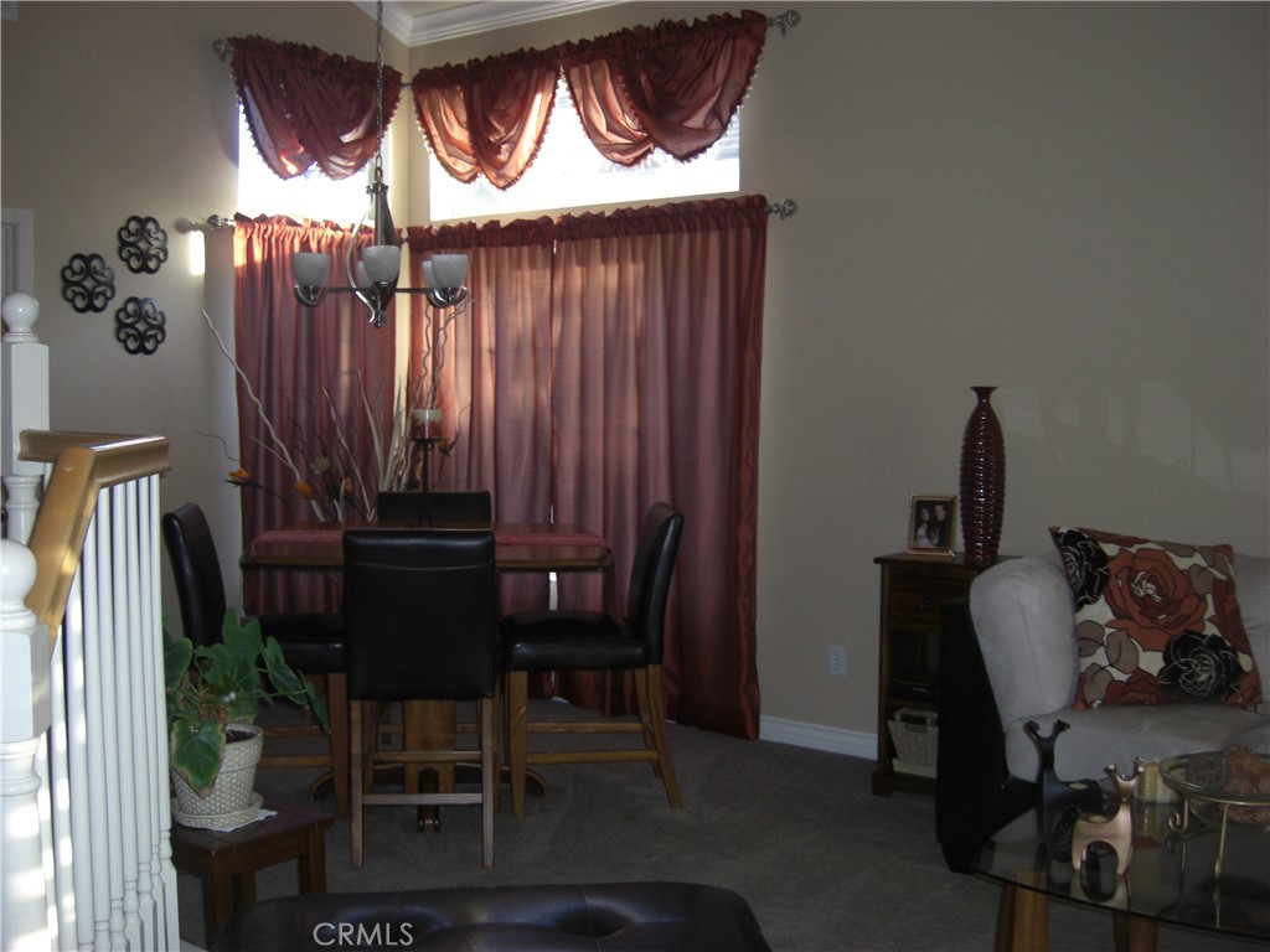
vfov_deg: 37.7
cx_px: 635
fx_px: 1394
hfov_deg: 49.0
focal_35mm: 38
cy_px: 476
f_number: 2.8
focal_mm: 7.9
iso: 200
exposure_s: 1/60
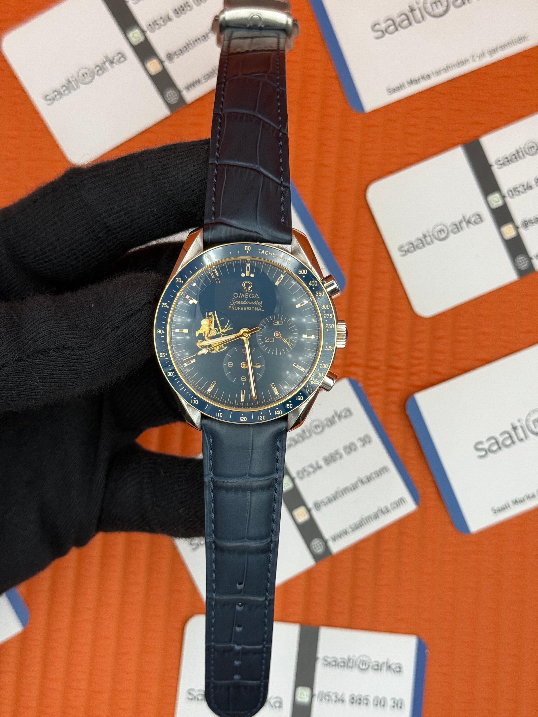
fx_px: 995
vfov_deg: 39.7
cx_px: 269
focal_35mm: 48
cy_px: 358
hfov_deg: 30.3
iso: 50
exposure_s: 1/122
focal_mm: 6.76
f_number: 1.78
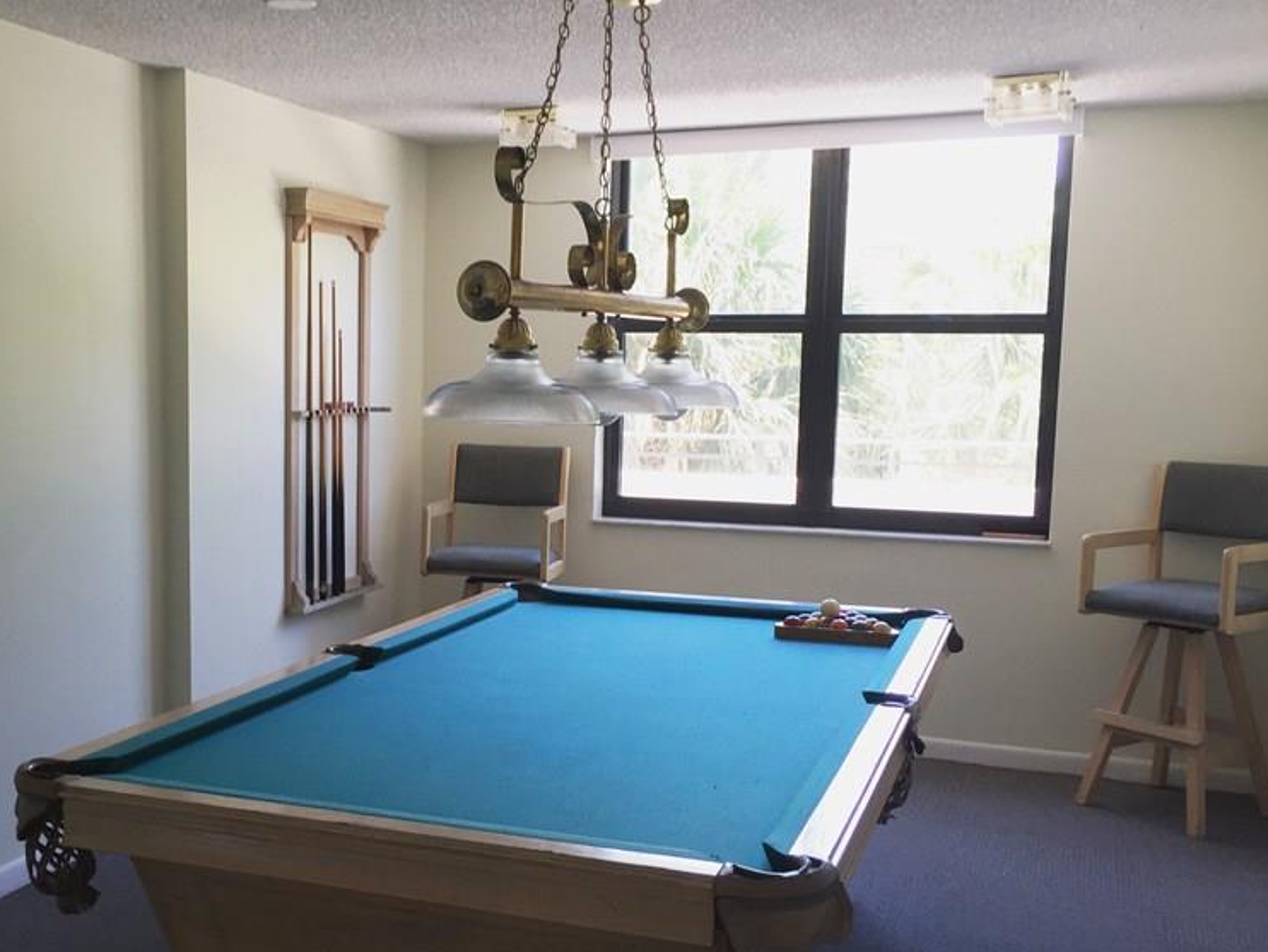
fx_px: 1466
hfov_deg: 46.3
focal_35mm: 40
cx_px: 456
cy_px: 520
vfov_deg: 36.0
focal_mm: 4.15
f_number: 2.2
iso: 32
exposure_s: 1/40
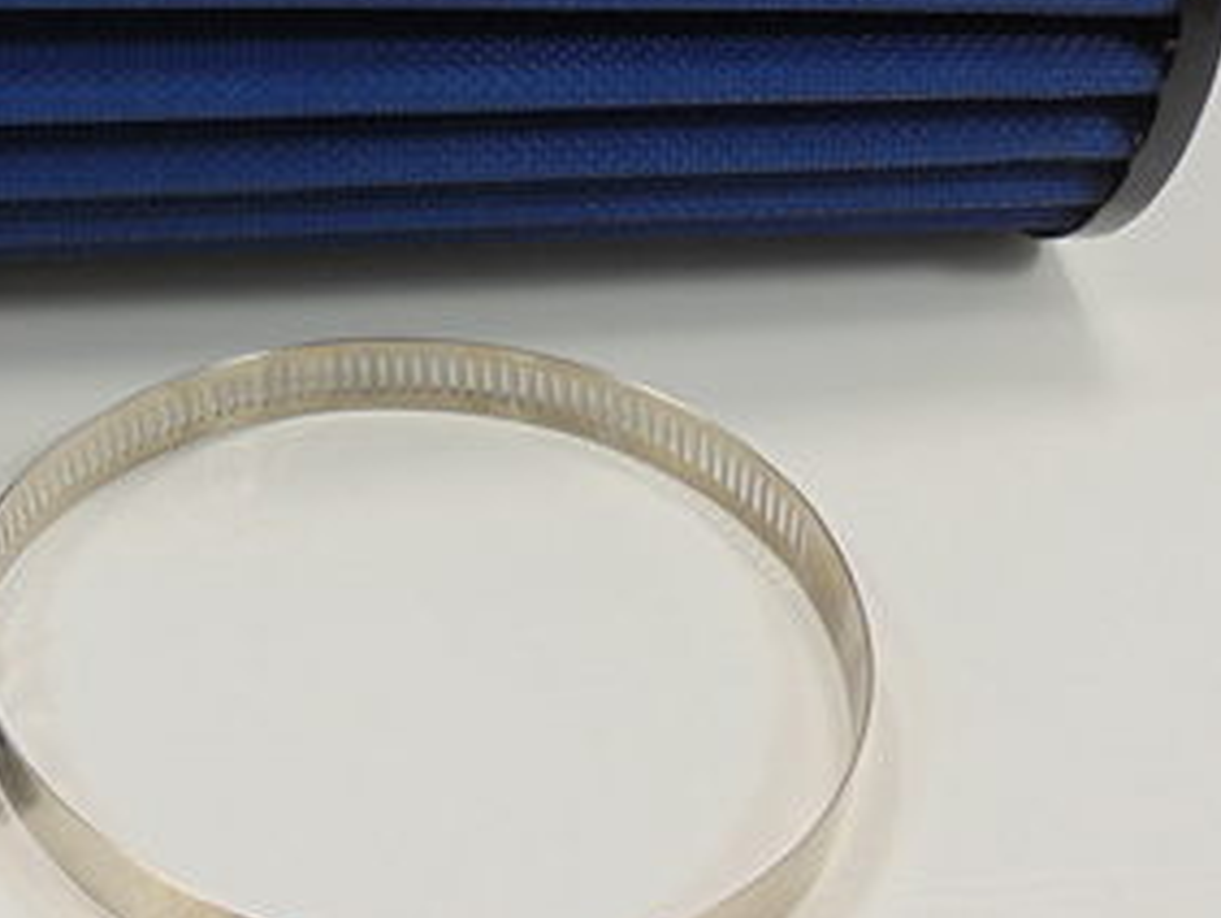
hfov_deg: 31.8
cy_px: 104
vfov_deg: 24.2
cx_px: 234
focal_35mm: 59
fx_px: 2083
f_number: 3.5
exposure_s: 1/80
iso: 100
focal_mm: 4.6
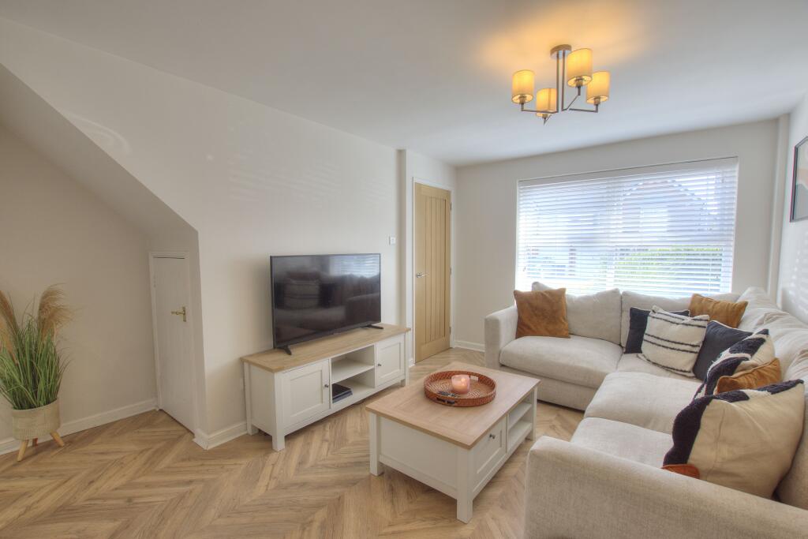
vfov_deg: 77.3
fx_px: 337
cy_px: 270
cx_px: 404
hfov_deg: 100.4
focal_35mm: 15
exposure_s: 1/25
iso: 400
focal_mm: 10
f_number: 8
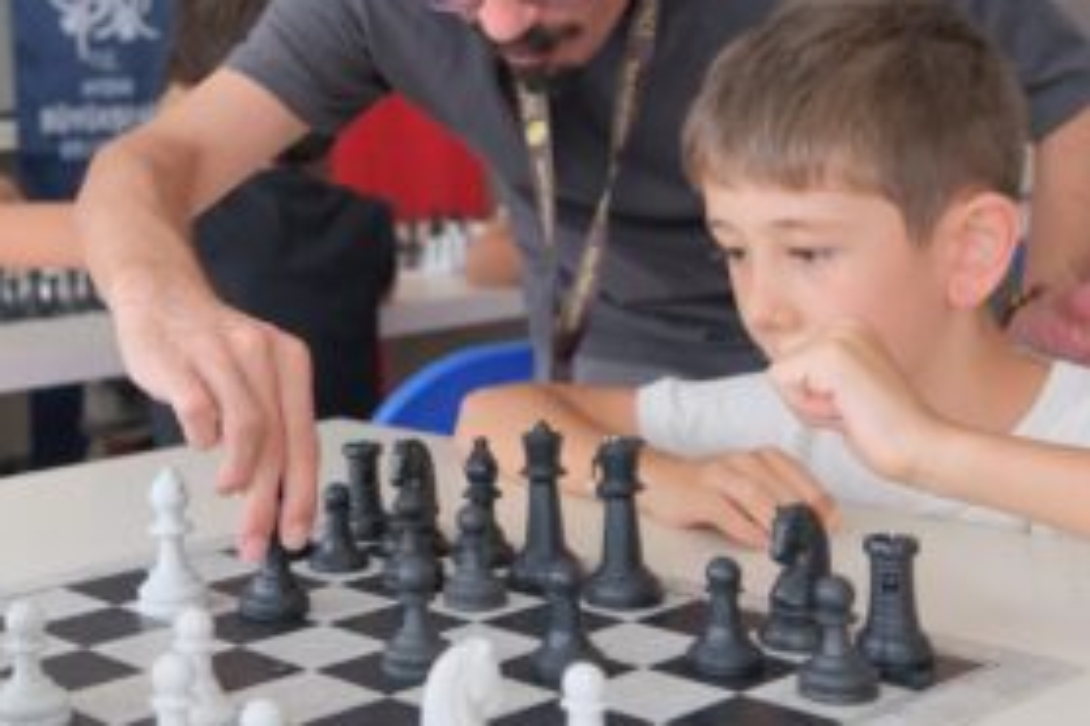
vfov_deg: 22.7
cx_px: 341
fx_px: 1785
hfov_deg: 33.6
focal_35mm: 59
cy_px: 163
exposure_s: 1/1400
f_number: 3.2
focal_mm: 21.3
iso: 5000
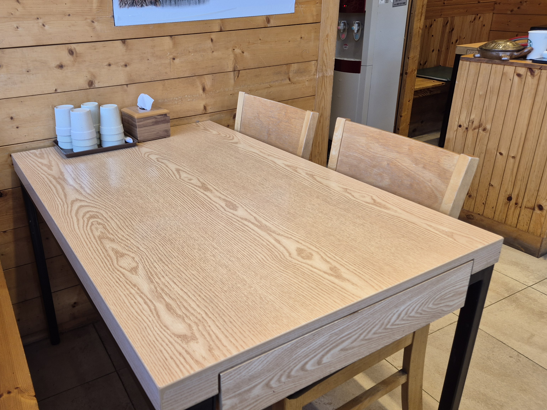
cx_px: 205
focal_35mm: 30
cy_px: 190
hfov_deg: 59.2
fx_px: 474
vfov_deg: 46.8
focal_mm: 5.4
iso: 50
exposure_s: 1/120
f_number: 1.8
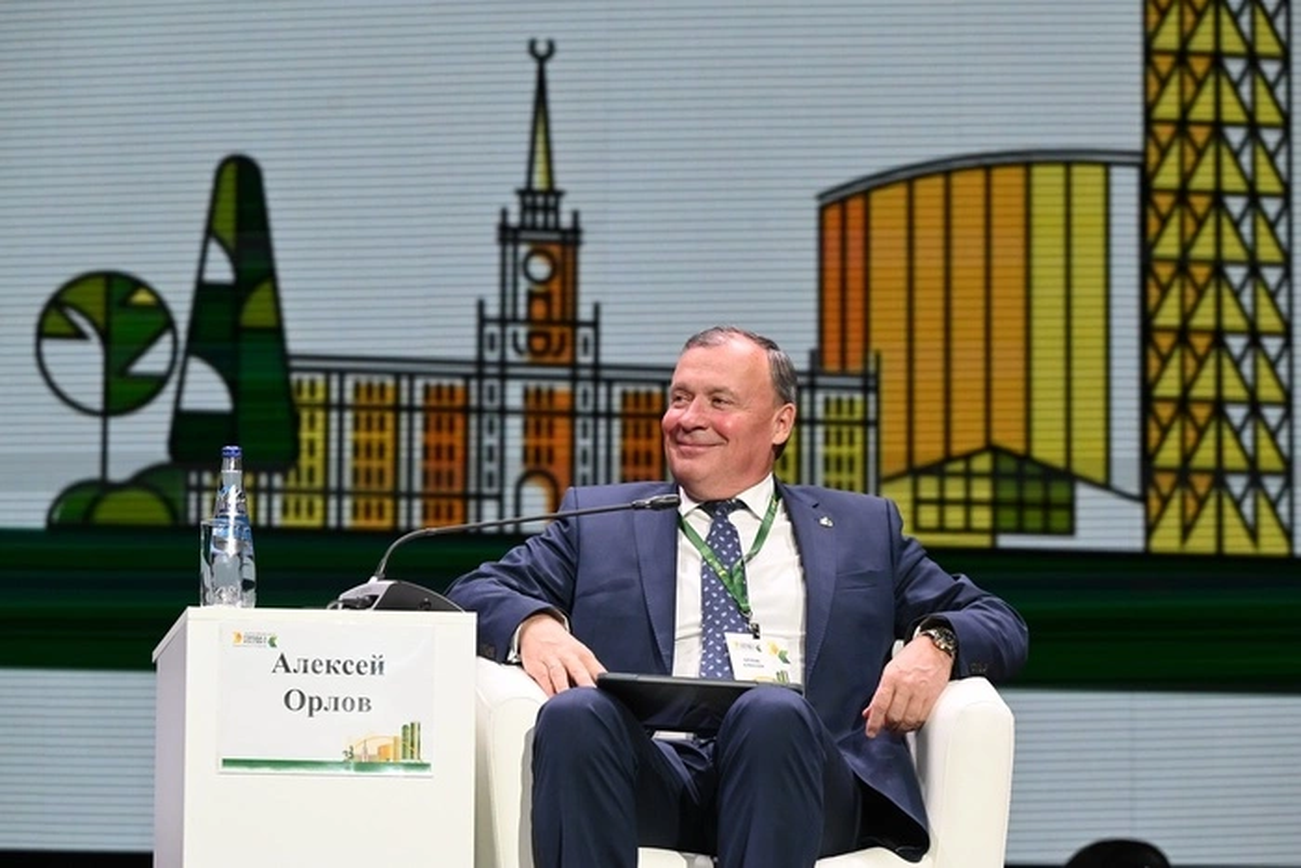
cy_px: 434
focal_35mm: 135
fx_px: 4879
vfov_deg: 10.2
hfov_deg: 15.2
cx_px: 650
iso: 3200
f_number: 5
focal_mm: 135
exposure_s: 1/1000
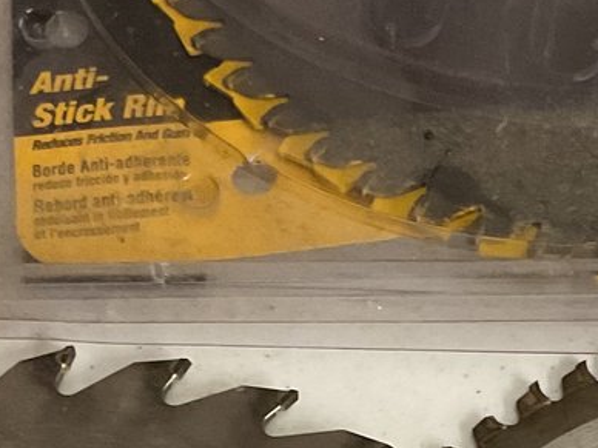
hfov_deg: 17.1
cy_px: 780
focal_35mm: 113
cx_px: 580
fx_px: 1952
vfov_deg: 12.1
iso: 250
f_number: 1.8
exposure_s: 1/40
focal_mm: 3
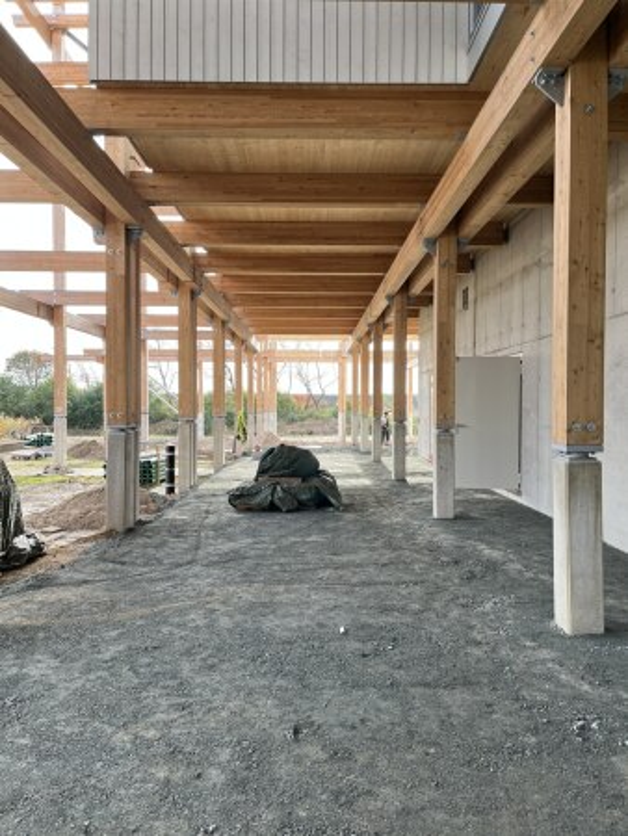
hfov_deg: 53.1
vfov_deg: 67.3
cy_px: 418
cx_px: 314
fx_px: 628
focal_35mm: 26
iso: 50
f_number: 1.6
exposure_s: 1/328
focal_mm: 5.1
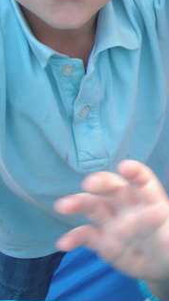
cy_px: 111
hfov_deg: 13.5
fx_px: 670
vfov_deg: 25.2
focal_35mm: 84
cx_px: 259
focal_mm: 6.7
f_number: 3.5
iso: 80
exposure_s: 1/60
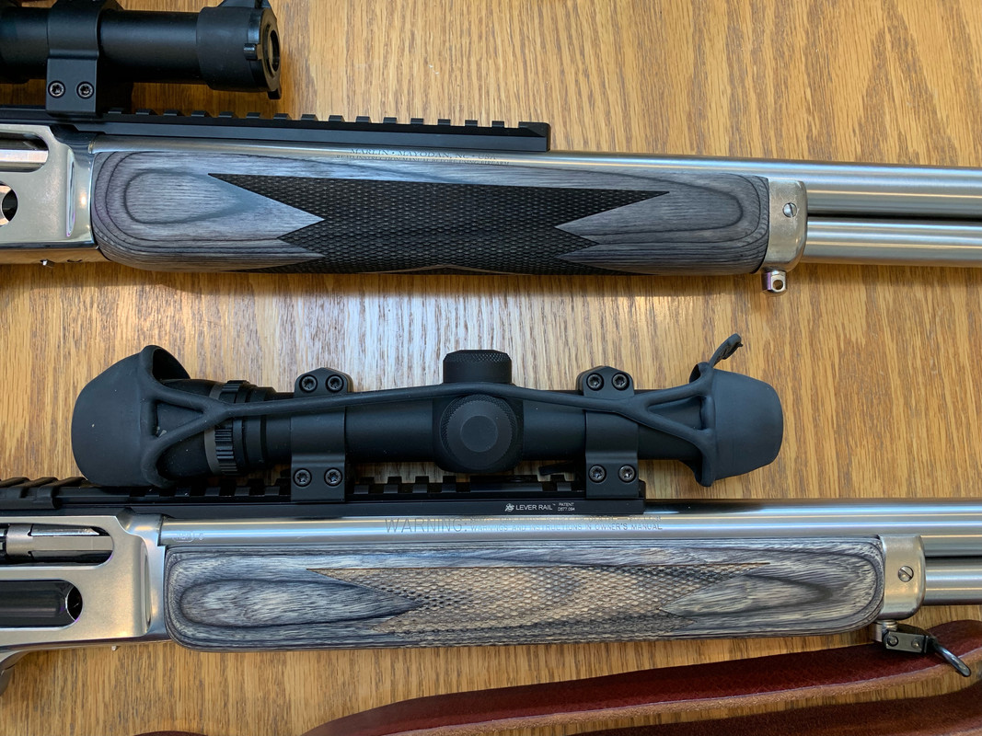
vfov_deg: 53.1
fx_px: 737
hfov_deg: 67.3
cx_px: 491
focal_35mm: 26
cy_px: 368
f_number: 1.8
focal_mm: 4.25
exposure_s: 1/60
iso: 100
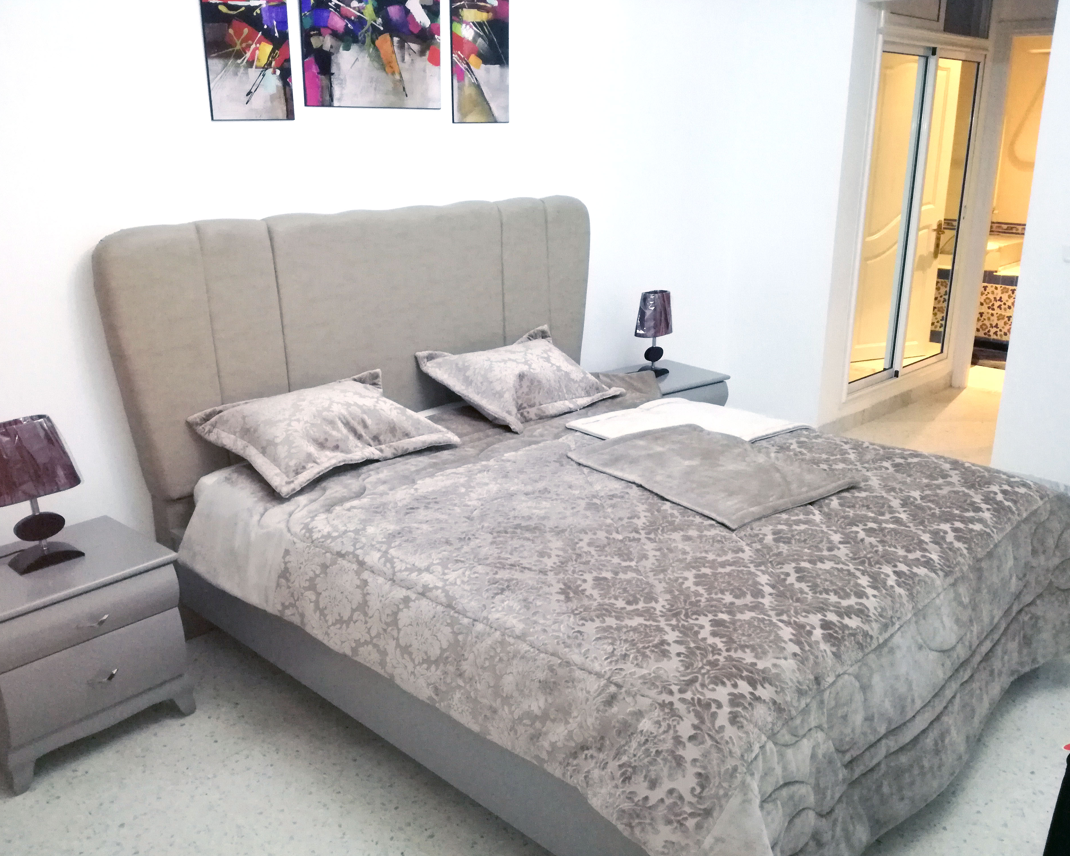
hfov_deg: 60.4
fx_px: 918
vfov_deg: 50.0
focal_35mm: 29
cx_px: 533
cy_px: 438
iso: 500
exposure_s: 1/25
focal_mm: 3.79
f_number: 2
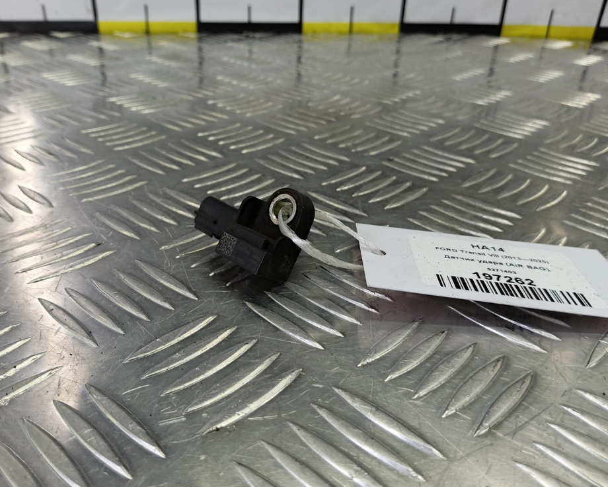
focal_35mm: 25
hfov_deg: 67.9
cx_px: 275
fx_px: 450
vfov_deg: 56.8
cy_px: 241
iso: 98
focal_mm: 4.11
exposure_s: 1/50
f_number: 1.6
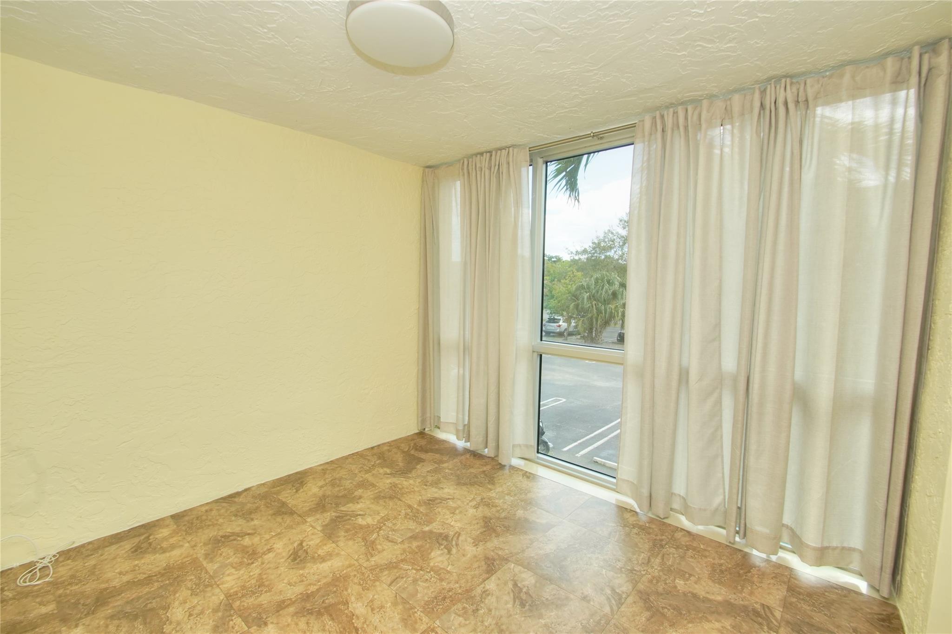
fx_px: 397
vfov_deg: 77.3
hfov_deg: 100.4
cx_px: 476
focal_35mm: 15
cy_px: 317
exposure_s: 1/125
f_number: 8
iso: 500
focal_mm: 10
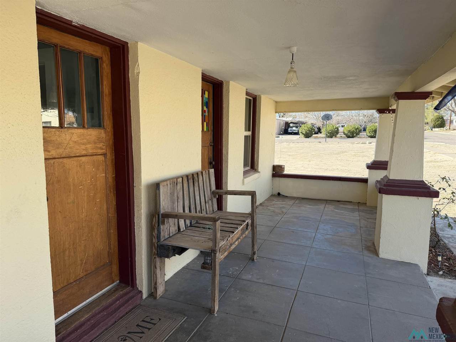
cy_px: 171
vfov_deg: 56.8
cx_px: 228
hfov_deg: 71.6
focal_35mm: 24
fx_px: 316
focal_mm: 6.76
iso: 100
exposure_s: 1/858
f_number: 1.78
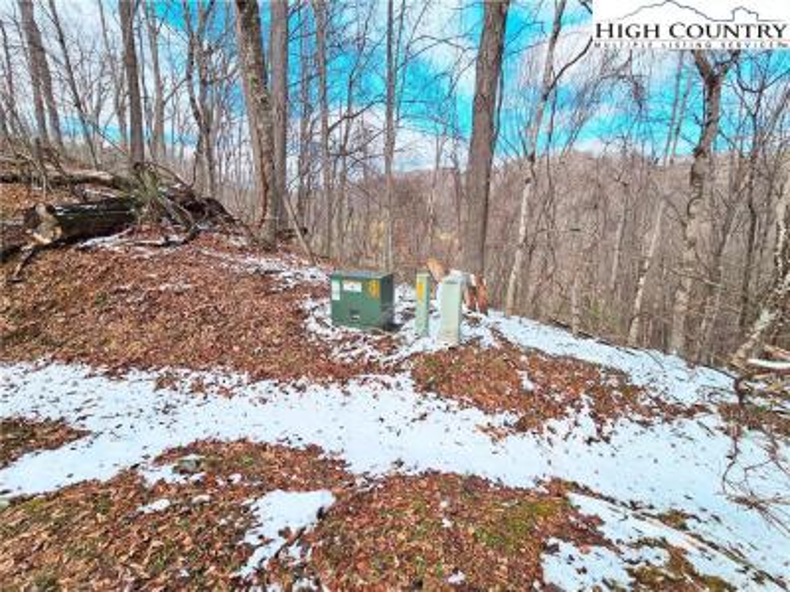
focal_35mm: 13
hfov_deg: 106.2
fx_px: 297
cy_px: 296
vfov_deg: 89.9
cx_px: 395
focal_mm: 2.2
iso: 50
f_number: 2.2
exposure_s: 1/994
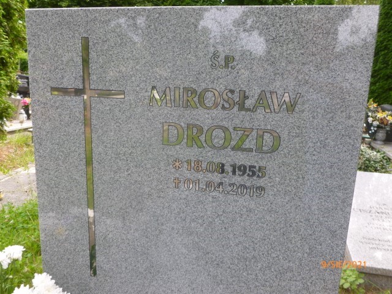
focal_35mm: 28
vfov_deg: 49.7
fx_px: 317
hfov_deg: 63.4
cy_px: 147
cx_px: 196
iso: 100
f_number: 3.3
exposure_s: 1/100
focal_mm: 5
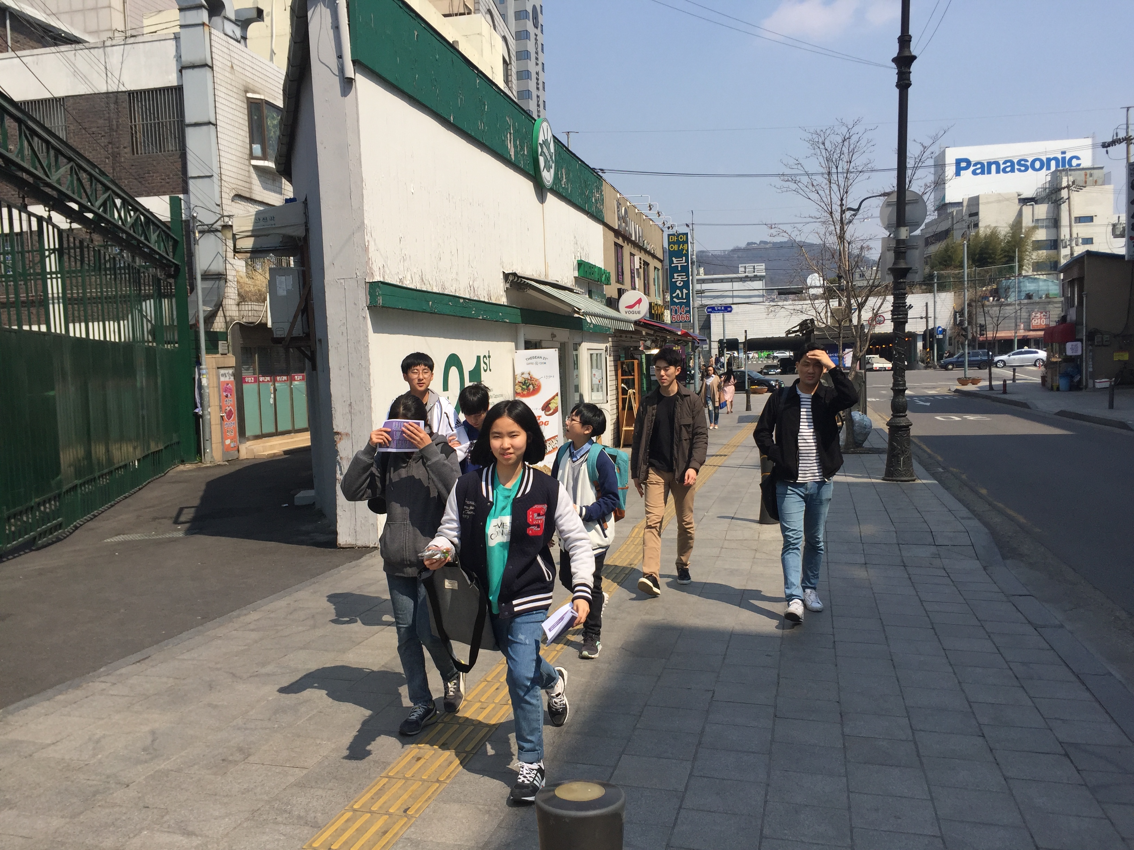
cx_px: 567
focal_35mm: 29
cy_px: 425
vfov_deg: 48.2
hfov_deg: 61.7
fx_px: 950
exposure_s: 1/2475
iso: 32
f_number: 2.2
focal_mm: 4.15
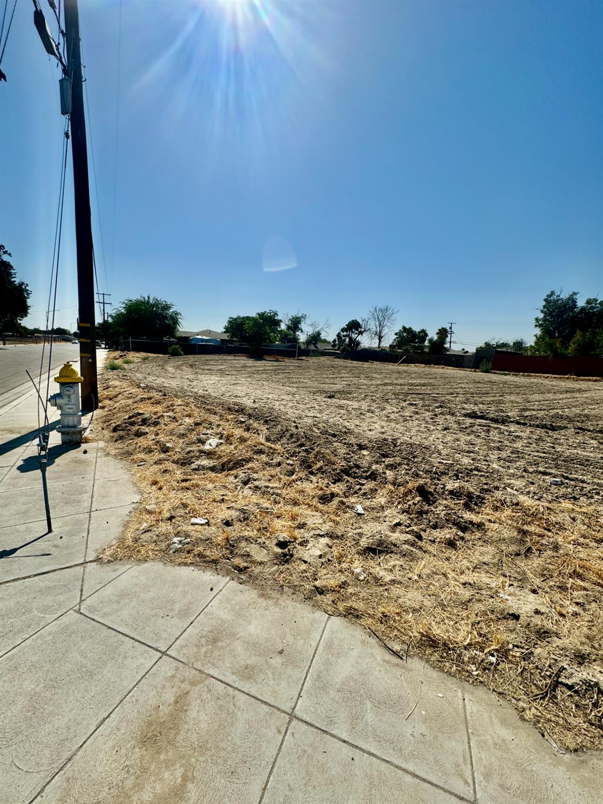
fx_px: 325
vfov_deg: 102.1
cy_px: 402
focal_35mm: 14
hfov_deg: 85.7
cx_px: 302
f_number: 2.2
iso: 50
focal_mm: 2.22
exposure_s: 1/3717
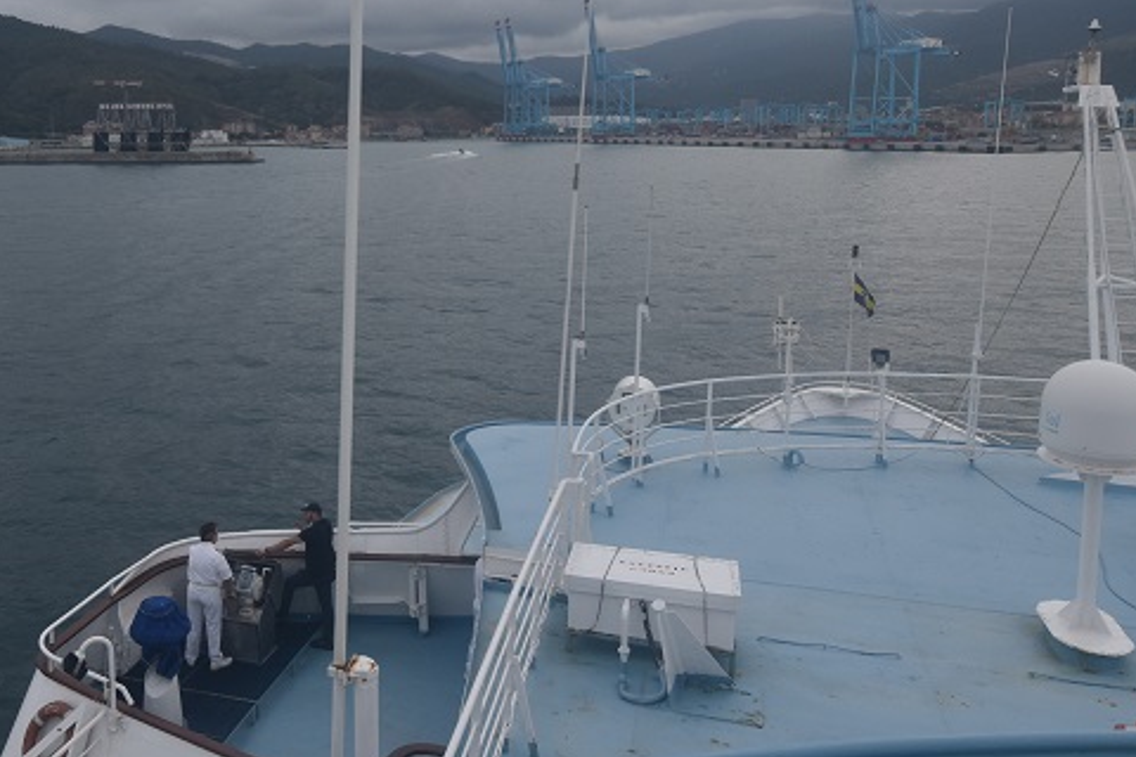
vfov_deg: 21.2
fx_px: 2019
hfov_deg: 31.0
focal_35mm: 64
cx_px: 331
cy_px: 248
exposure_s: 1/320
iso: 200
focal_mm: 20
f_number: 9
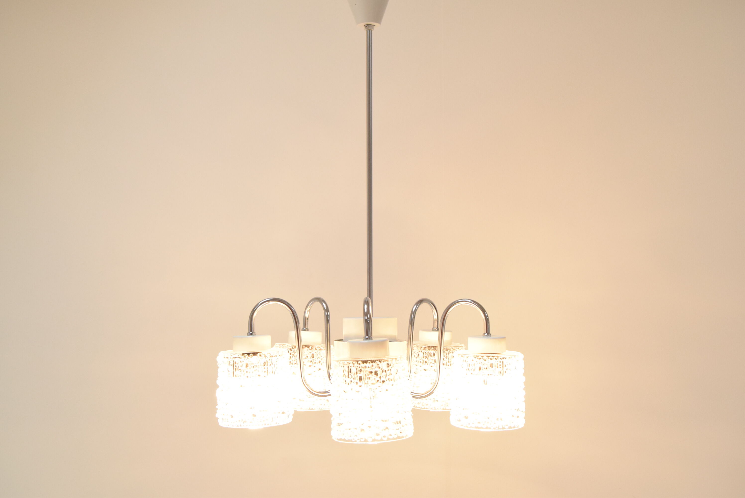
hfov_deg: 43.6
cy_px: 249
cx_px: 372
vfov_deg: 29.9
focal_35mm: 45
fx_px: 932
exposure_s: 1/200
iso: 1600
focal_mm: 30
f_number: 7.1
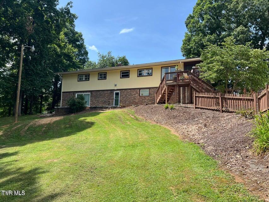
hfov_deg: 67.3
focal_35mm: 26
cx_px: 134
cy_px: 101
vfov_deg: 53.1
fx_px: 202
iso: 50
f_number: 1.5
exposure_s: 1/2299
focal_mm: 5.7
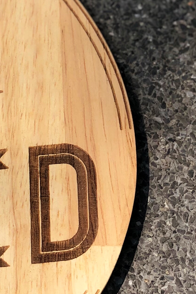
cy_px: 173
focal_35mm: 189
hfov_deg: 7.1
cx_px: -169
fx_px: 1544
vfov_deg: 10.9
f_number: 2.8
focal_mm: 6.6
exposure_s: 1/264
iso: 20
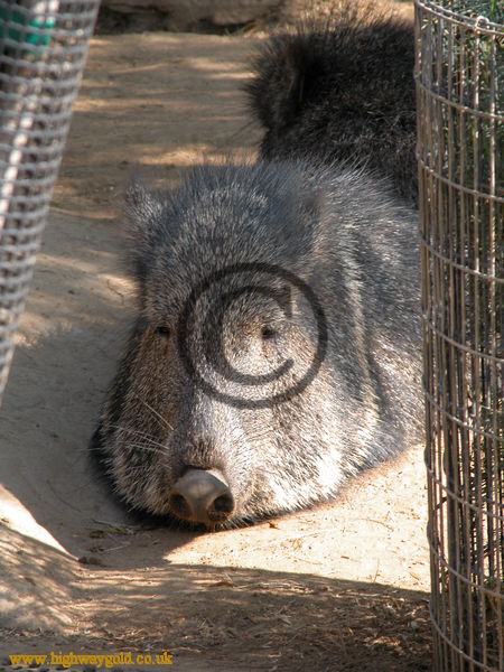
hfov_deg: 5.4
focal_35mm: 276
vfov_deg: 7.2
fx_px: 5358
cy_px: 336
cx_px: 252
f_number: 4.7
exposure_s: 1/149
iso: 100
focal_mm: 71.2
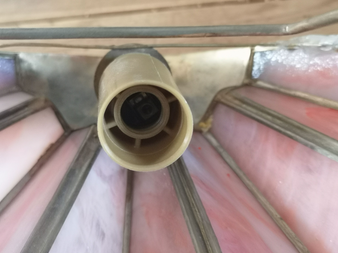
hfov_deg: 40.4
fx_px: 459
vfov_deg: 30.9
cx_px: 168
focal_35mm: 47
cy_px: 127
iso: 400
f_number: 1.8
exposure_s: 1/30
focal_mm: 5.58
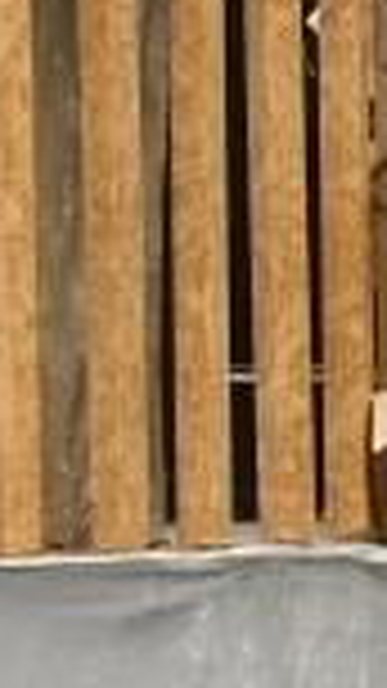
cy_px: -728
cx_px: -729
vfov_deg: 2.3
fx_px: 17322
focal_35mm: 949
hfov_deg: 1.3
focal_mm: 90
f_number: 2.8
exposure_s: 1/125
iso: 640
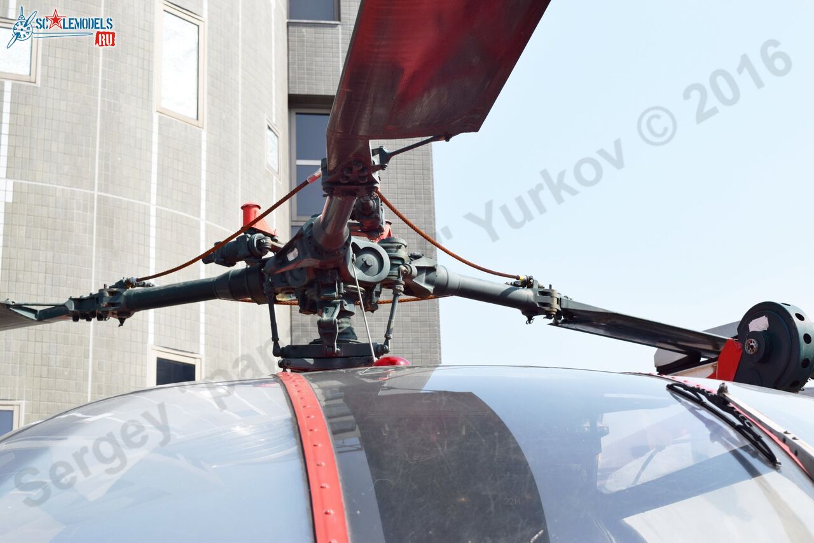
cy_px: 272
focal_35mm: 57
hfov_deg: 35.0
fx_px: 1289
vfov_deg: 23.8
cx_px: 407
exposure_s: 1/400
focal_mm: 38
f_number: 10
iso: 200
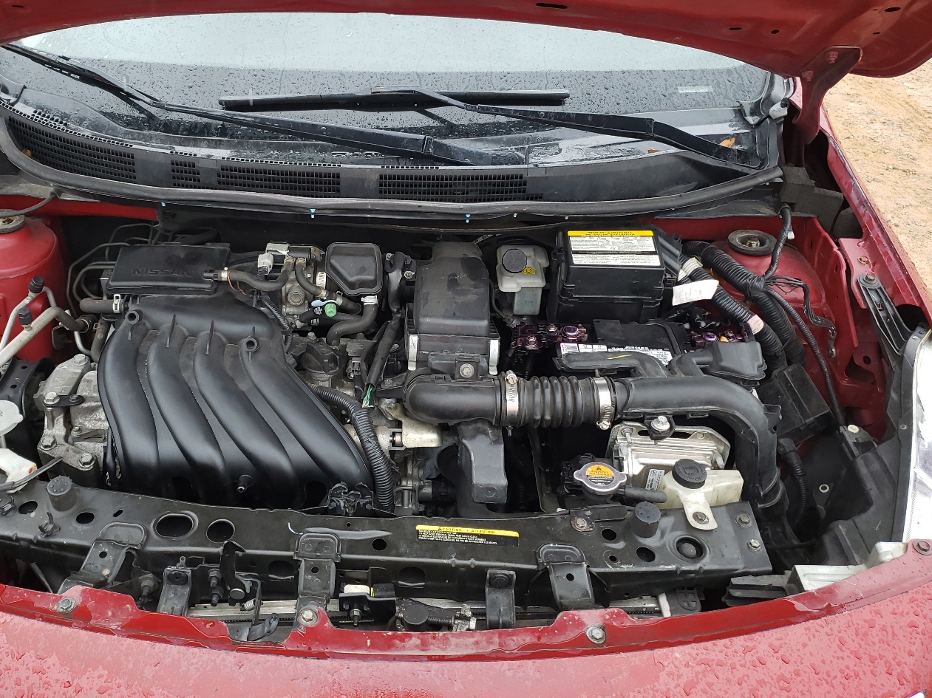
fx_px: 888
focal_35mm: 33
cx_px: 373
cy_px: 257
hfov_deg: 55.0
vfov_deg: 42.6
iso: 60
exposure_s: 1/60.2
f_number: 1.5
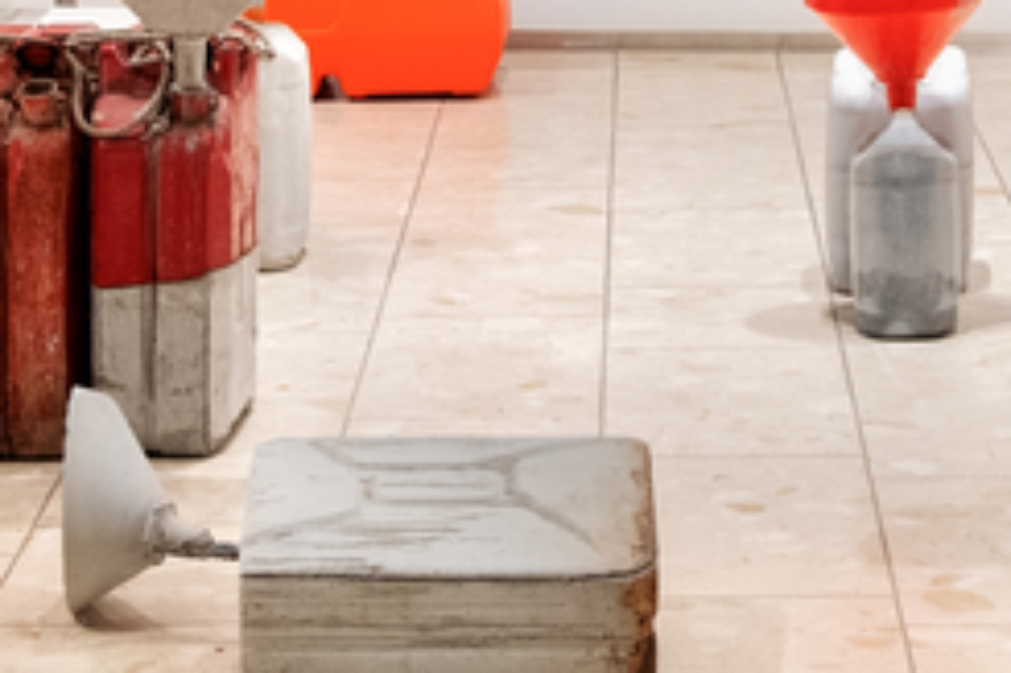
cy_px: -74
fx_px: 4266
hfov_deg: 13.5
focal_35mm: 152
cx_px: 718
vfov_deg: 8.9
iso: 800
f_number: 5.6
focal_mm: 31
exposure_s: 1/60
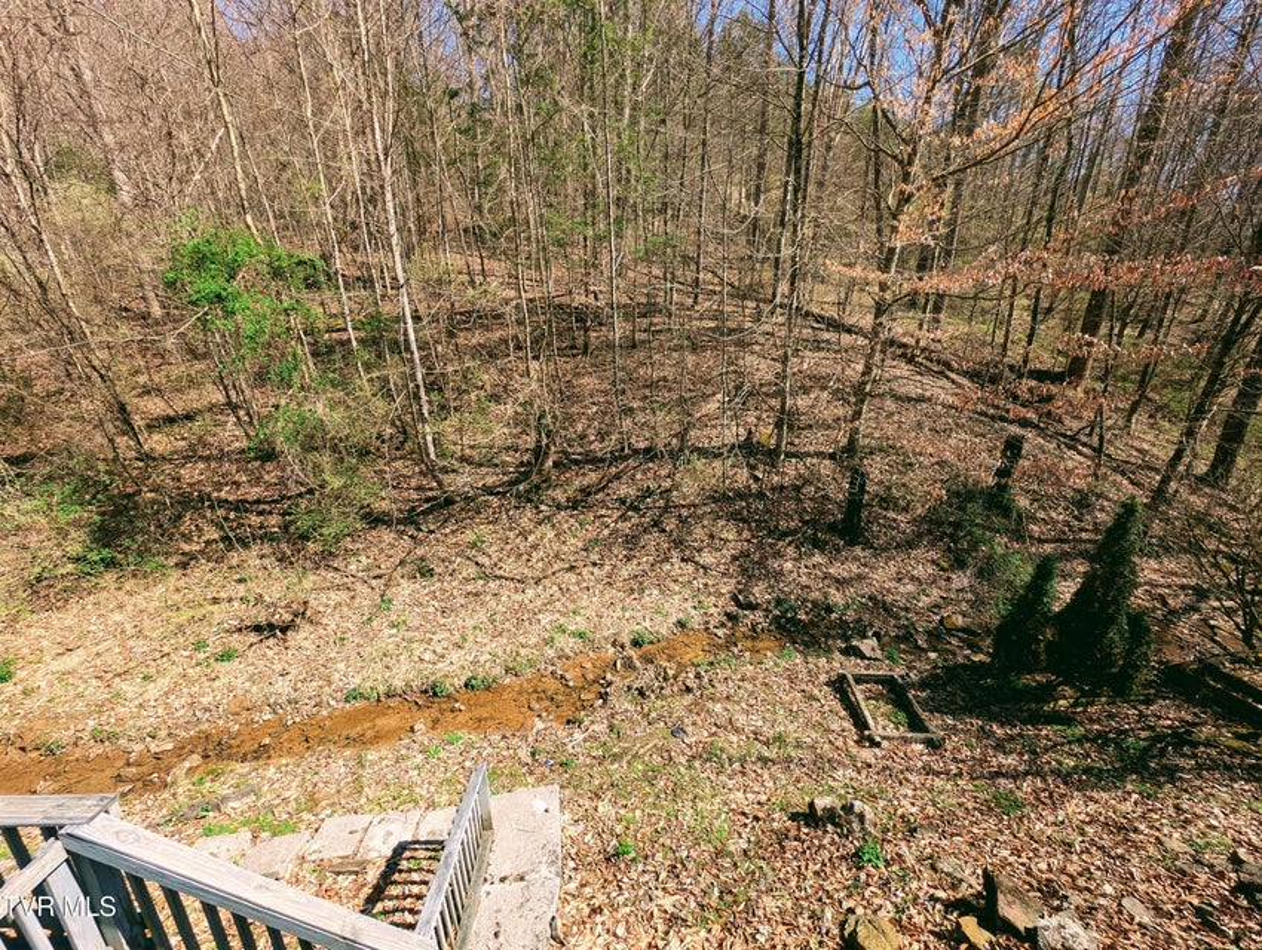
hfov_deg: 110.5
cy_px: 475
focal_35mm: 12
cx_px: 631
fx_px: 438
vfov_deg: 94.6
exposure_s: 1/810
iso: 37
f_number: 1.95
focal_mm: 2.23
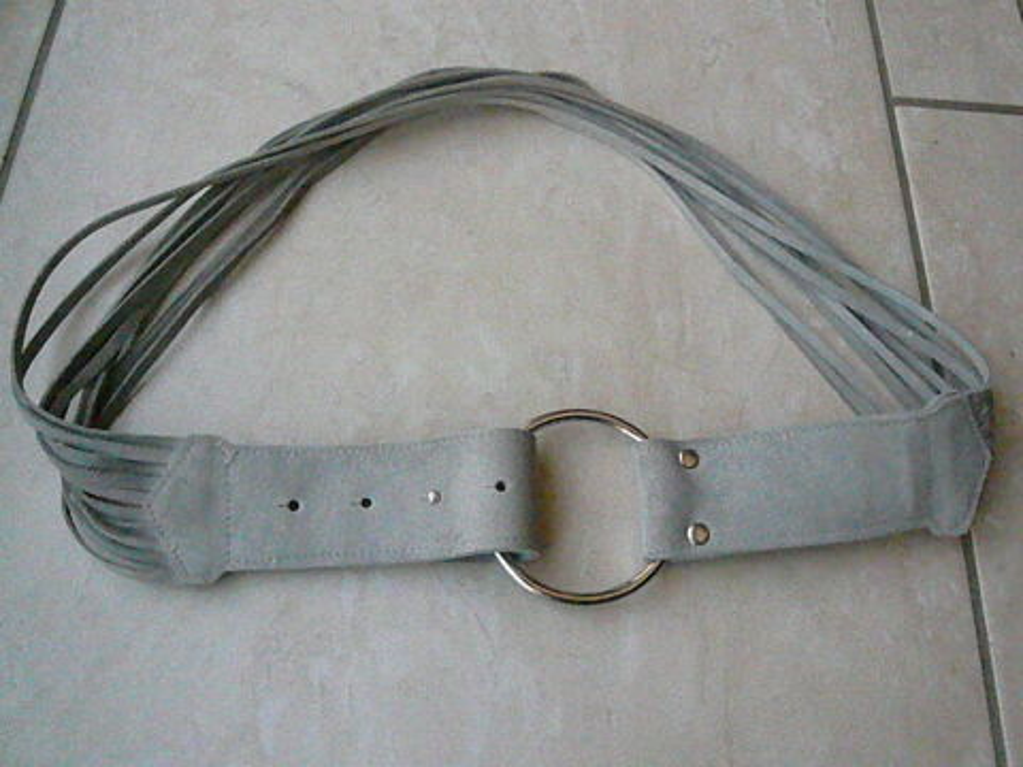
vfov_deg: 49.7
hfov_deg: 63.4
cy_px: 384
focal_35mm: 28
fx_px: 827
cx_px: 512
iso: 3200
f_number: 8
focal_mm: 4.6
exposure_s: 1/320
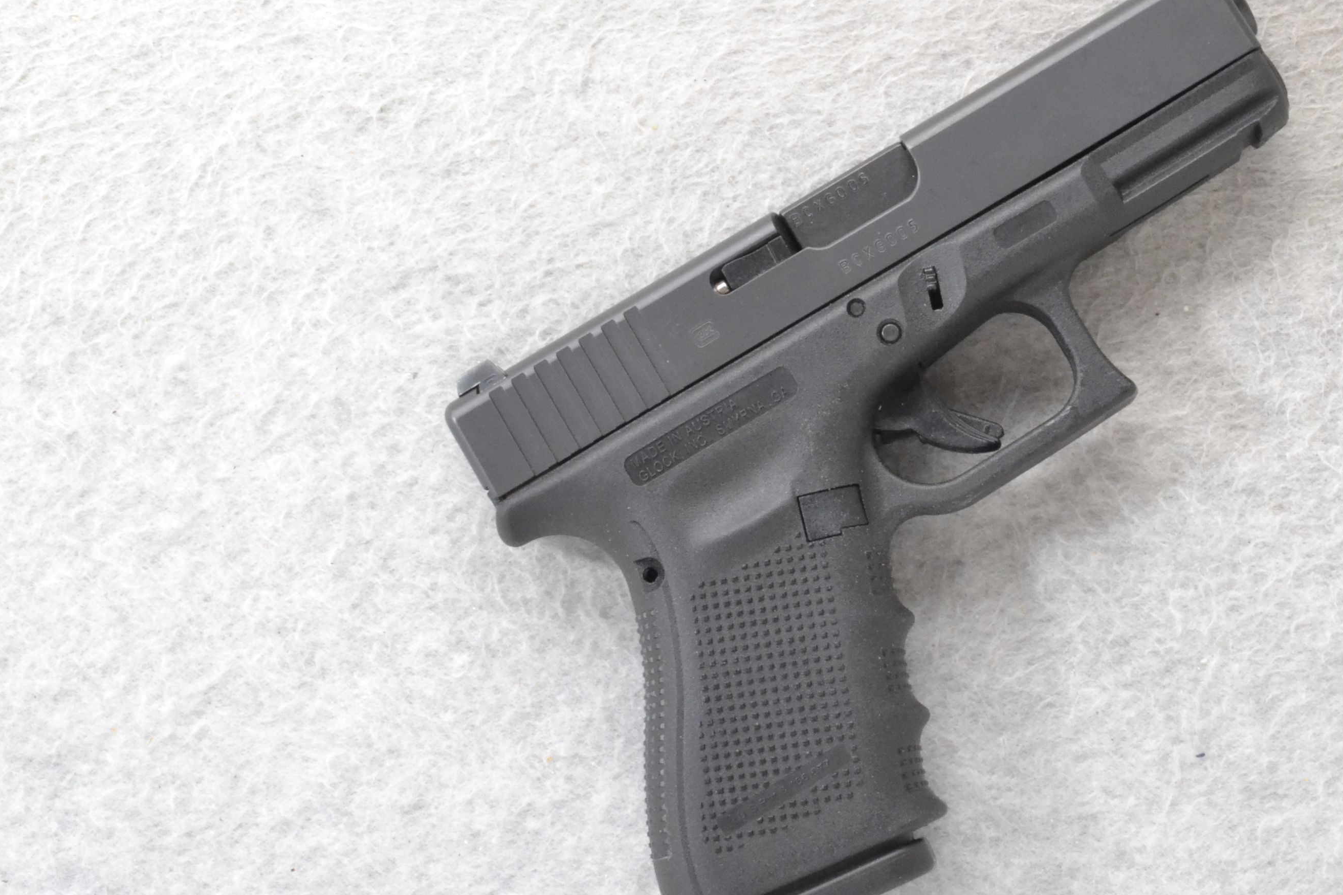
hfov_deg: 25.6
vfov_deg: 17.3
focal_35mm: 79
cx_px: 801
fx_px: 2947
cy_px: 454
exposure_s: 1/60
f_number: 20
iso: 3200
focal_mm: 40
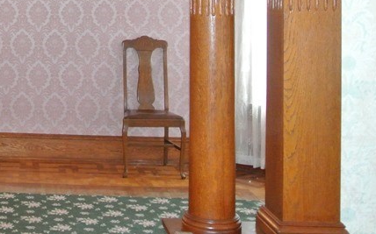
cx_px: -72
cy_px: -43
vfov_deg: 15.2
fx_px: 850
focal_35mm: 83
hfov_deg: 22.9
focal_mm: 12.7
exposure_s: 1/60
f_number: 3.8
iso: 1250
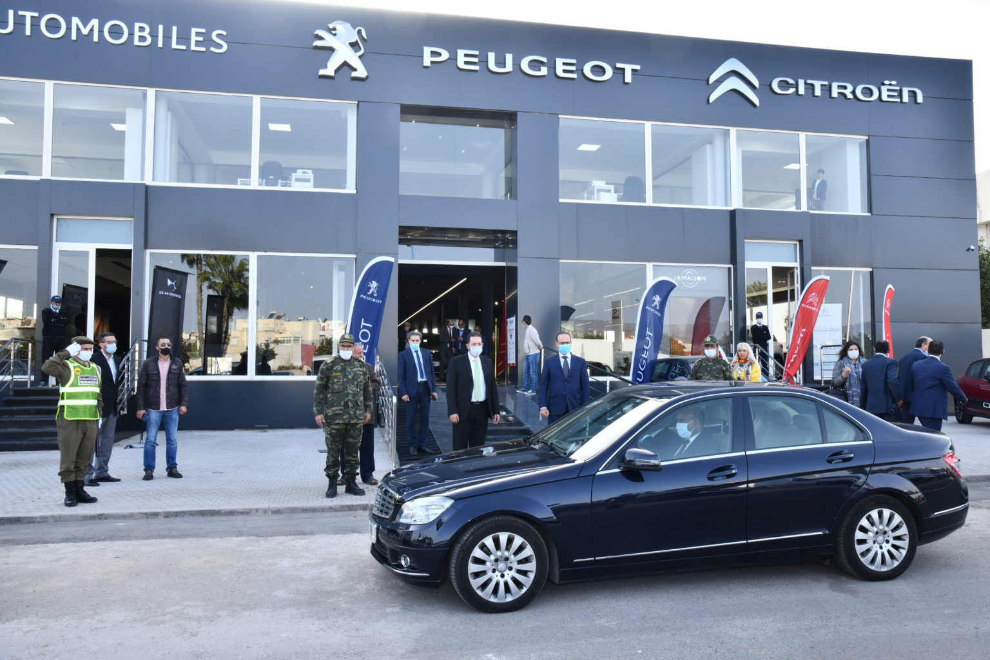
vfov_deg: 46.4
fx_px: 770
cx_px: 495
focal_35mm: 28
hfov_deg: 65.5
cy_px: 330
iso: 400
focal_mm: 28
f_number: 14
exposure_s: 1/100
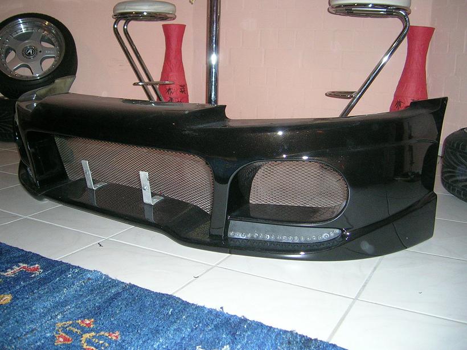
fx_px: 472
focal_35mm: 35
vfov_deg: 40.7
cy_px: 175
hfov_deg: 52.6
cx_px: 234
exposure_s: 1/60.1
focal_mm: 5.4
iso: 154
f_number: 2.8
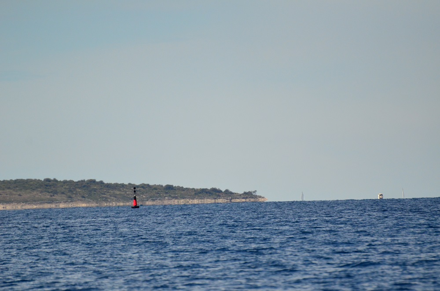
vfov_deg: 3.0
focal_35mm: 450
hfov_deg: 4.6
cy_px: 146
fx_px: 5488
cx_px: 220
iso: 1100
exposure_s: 1/8000
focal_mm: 300
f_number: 5.6
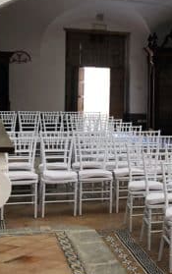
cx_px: 315
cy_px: 107
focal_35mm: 85
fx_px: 636
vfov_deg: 24.3
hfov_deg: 13.7
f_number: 1.8
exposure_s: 1/17
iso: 40
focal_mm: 3.99
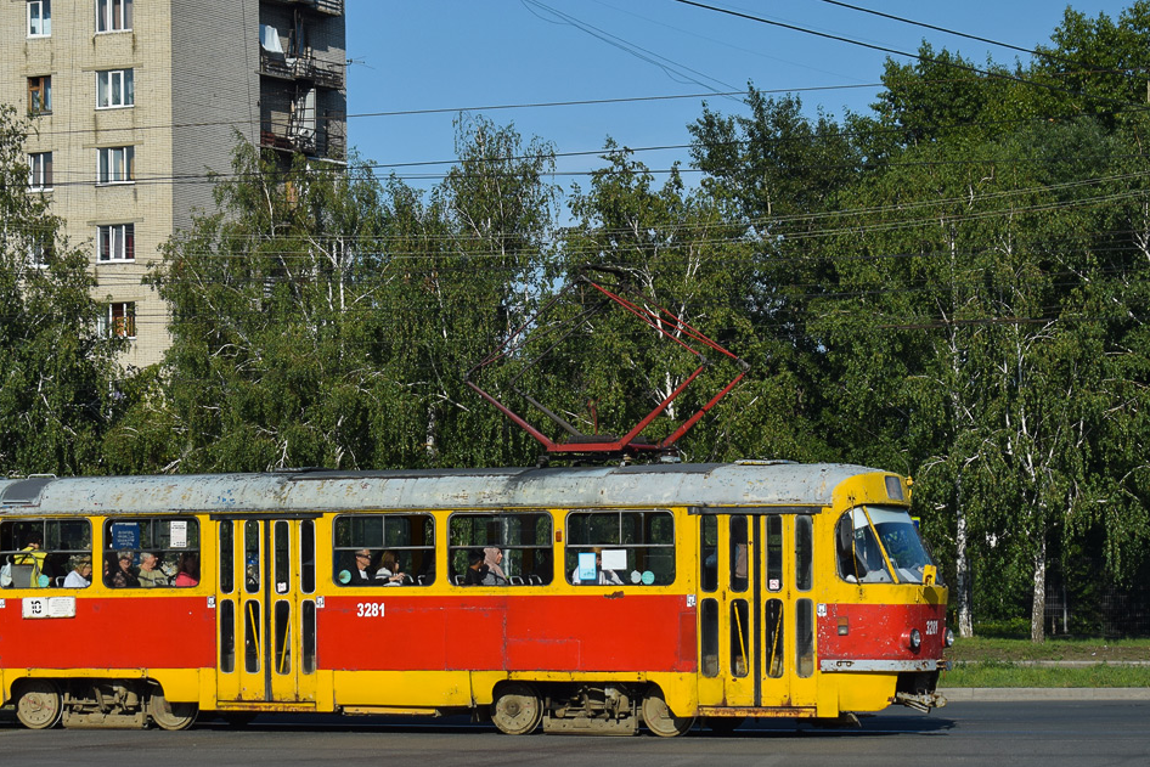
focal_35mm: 105
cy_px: 428
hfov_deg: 19.5
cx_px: 440
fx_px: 3343
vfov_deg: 13.1
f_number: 5.6
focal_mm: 55
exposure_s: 1/800
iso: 100
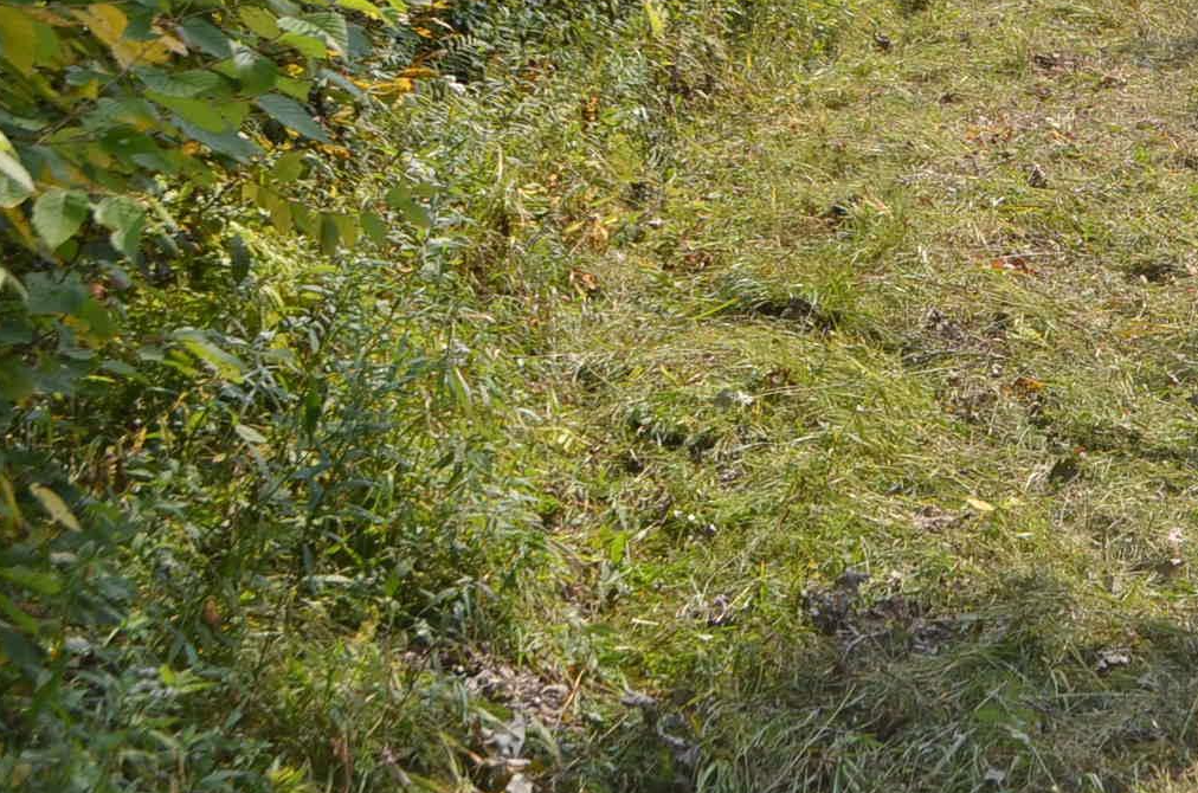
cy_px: -67
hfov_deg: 20.4
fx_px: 3154
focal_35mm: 95
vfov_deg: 14.0
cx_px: 1358
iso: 100
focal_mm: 26
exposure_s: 1/200
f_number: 6.3
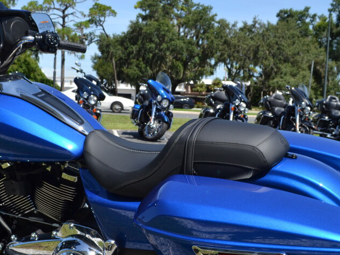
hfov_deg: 34.9
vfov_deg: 26.5
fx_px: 540
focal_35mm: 55
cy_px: 159
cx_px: 150
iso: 100
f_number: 8
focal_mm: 20
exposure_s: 1/250
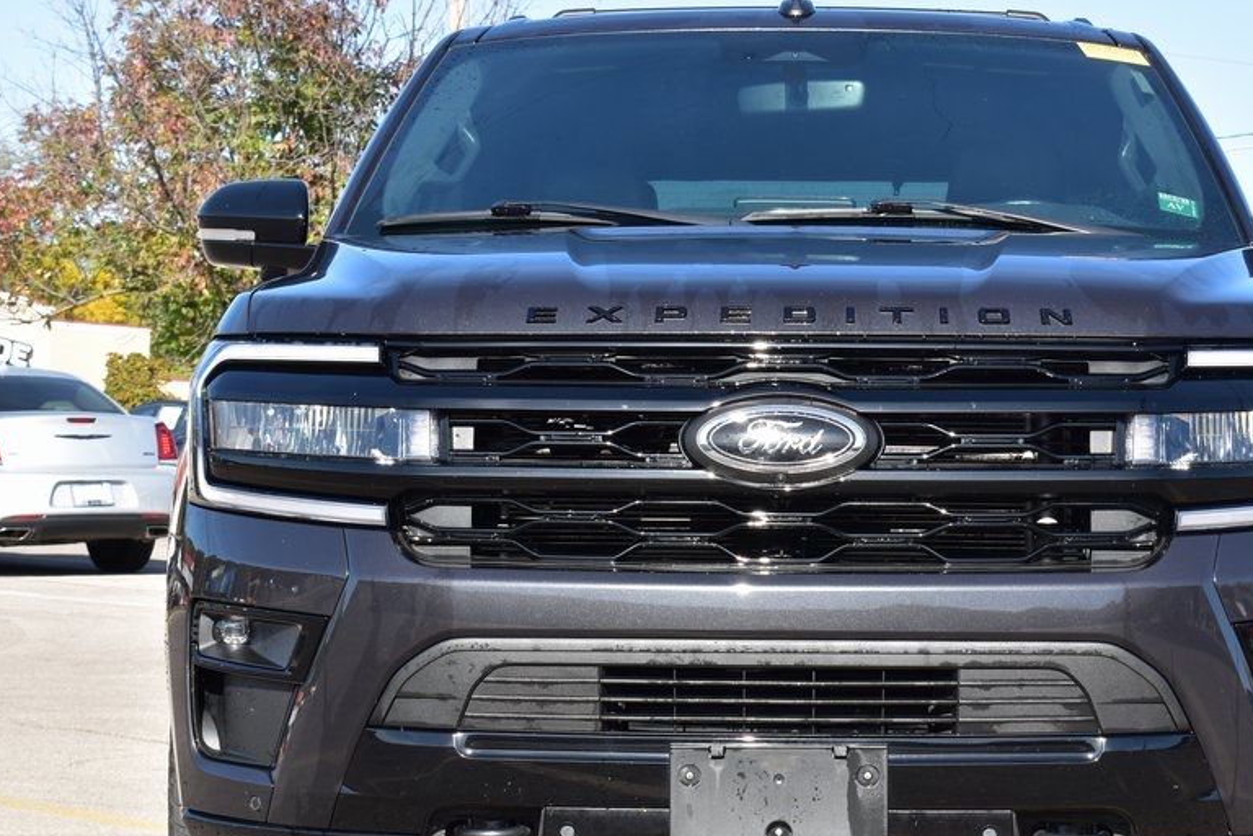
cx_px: 778
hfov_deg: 21.2
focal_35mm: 96
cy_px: 492
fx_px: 3341
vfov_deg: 14.2
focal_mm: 48
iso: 400
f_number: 10
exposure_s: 1/250
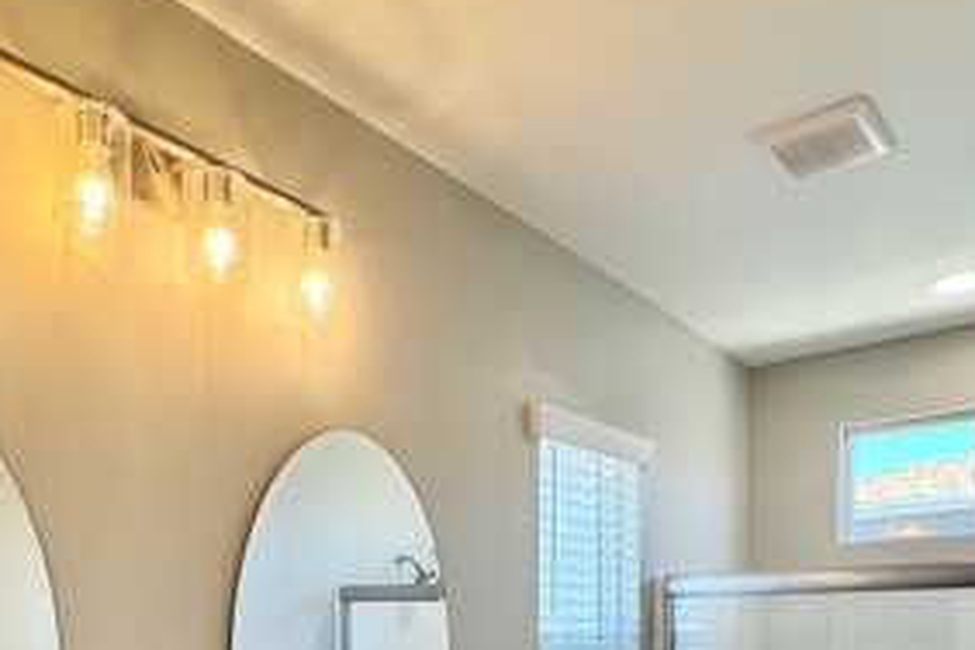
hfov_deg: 57.0
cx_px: 411
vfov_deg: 35.6
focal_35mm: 33
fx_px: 894
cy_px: 671
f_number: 2.2
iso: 80
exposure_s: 1/120
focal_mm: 2.22
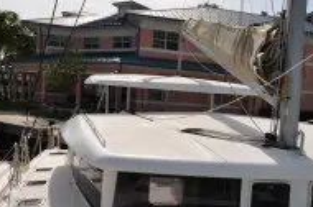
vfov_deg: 35.7
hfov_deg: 51.2
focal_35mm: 37
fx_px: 321
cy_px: 121
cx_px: 204
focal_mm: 10
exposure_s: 1/500
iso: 200
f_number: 11
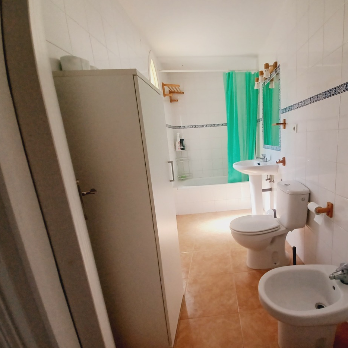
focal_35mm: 16
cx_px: 232
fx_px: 182
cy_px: 173
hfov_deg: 84.4
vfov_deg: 87.4
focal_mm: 1.42
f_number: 2.2
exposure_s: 1/50
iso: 80
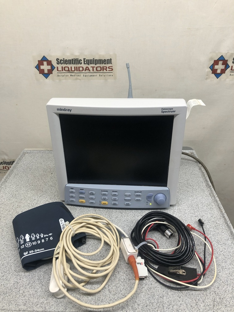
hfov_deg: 49.7
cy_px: 156
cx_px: 117
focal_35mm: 28
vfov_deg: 63.4
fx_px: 252
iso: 25
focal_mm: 3.99
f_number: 1.8
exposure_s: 1/40
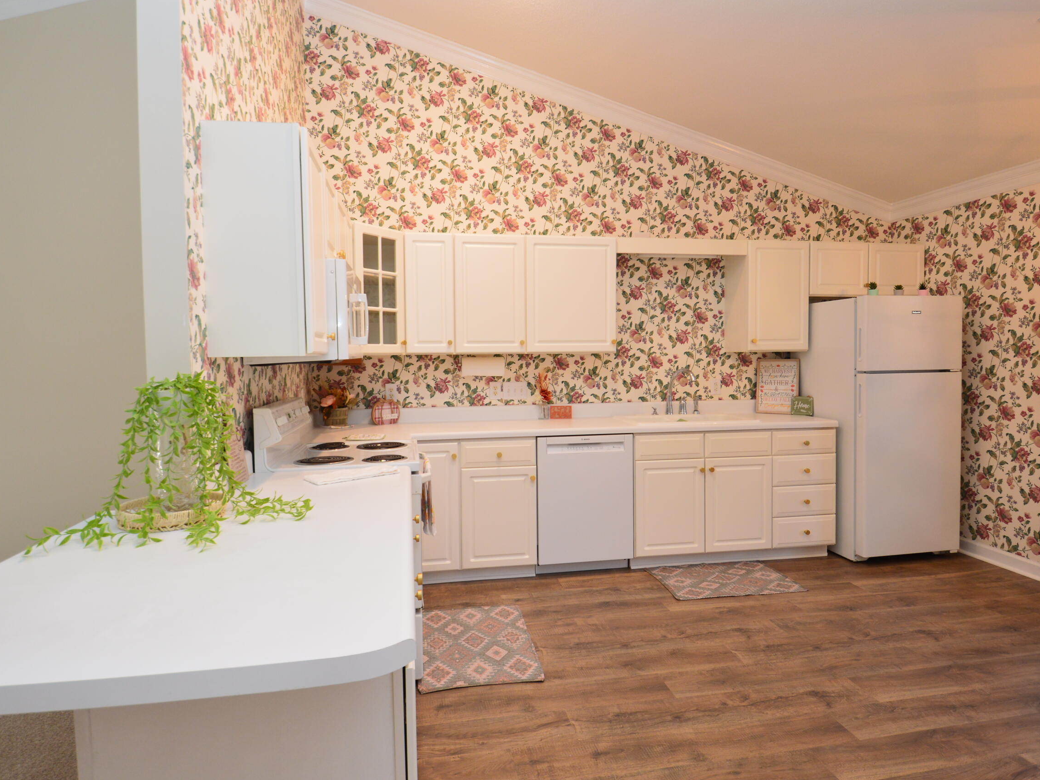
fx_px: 571
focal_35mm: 19
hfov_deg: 84.7
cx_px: 523
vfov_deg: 68.6
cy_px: 374
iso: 400
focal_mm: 10
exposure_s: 1/40
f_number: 4.5
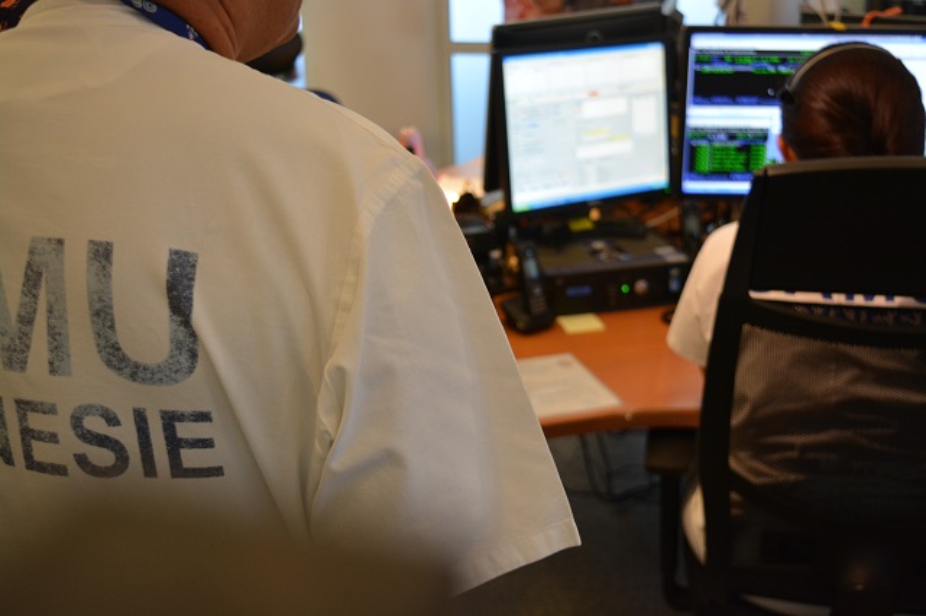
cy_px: 308
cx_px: 463
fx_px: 1080
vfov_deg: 31.9
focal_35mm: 42
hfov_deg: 46.4
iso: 800
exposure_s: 1/30
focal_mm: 28
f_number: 4.2
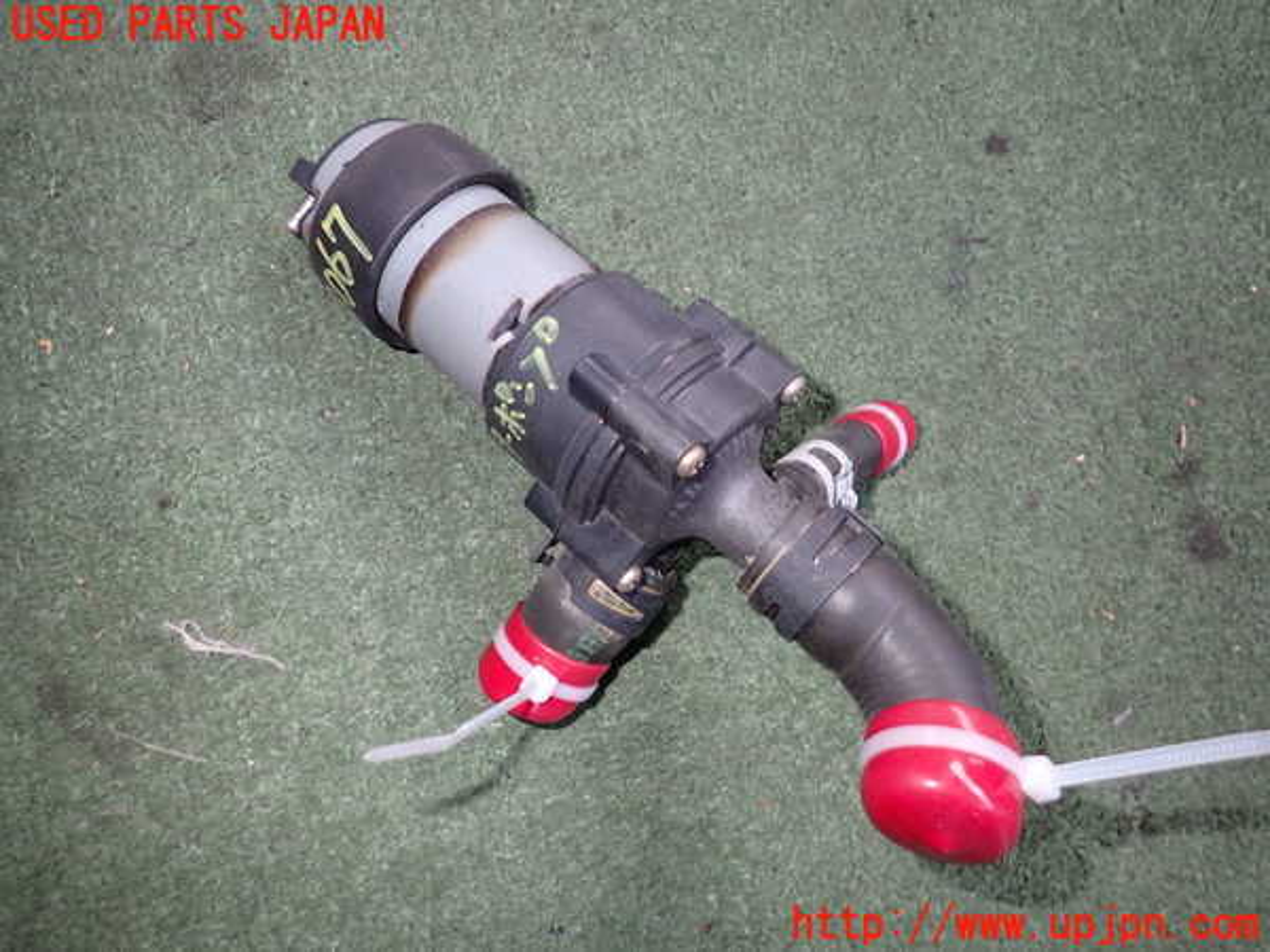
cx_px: 635
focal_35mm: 25
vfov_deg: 54.9
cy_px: 476
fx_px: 917
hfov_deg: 69.4
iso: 200
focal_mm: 4.5
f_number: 5.6
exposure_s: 1/30
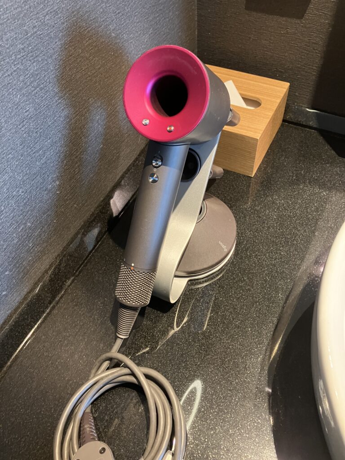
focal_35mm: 28
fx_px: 372
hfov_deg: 49.7
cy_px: 230
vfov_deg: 63.4
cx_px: 172
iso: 320
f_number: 1.8
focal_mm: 3.99
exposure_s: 1/30
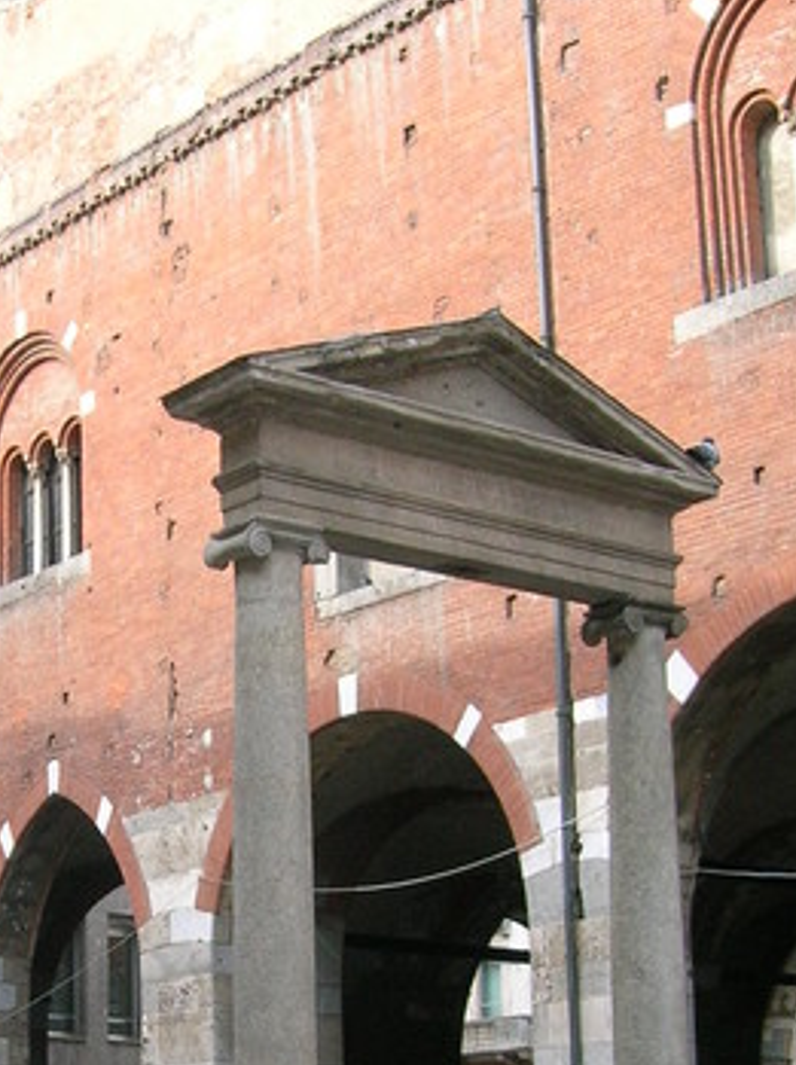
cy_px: 857
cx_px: 159
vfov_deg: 24.6
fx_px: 2396
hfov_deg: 18.7
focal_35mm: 78
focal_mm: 5.7
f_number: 4.9
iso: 71
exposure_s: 1/72.6
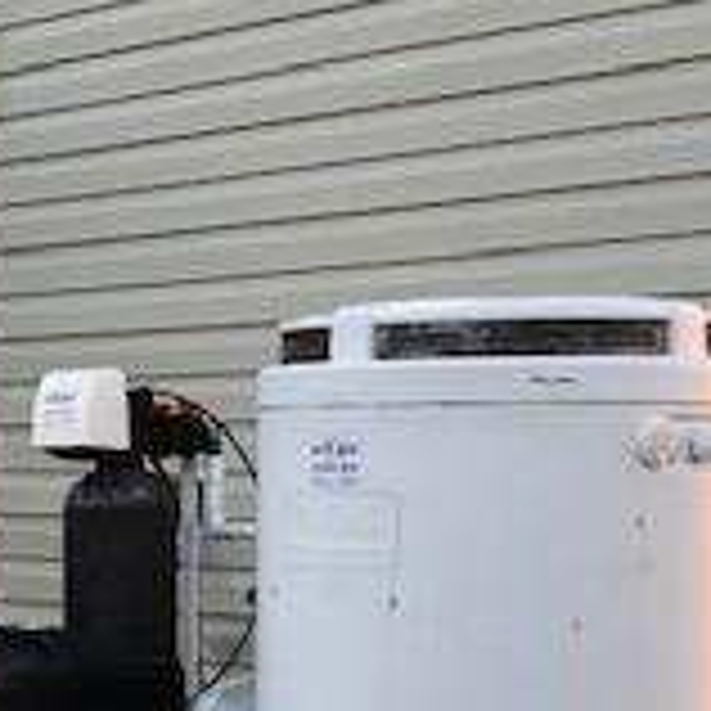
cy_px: 616
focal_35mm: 100
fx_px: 2324
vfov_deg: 17.2
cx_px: 153
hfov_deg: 17.3
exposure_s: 1/120
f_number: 1.8
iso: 50
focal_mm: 4
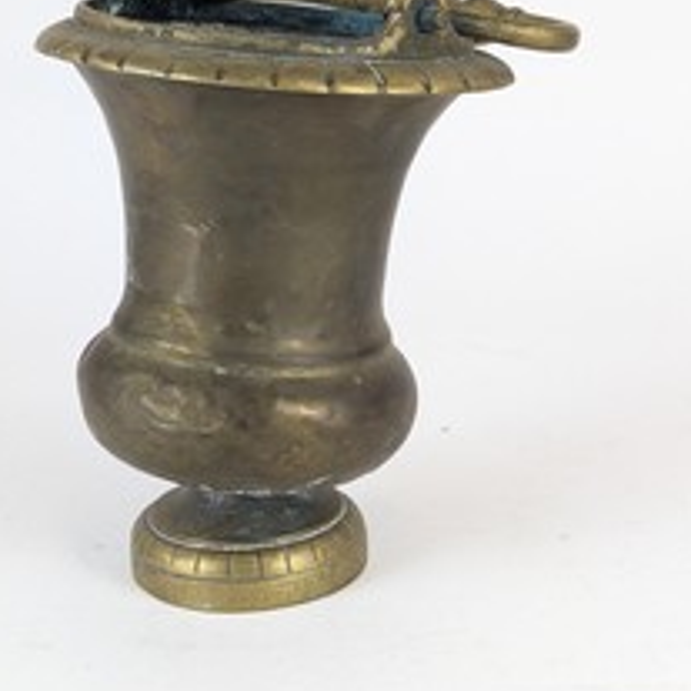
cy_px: 227
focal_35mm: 82
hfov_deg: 21.1
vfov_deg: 21.1
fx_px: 1852
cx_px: 245
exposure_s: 1/120
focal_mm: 6.81
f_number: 1.85
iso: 72
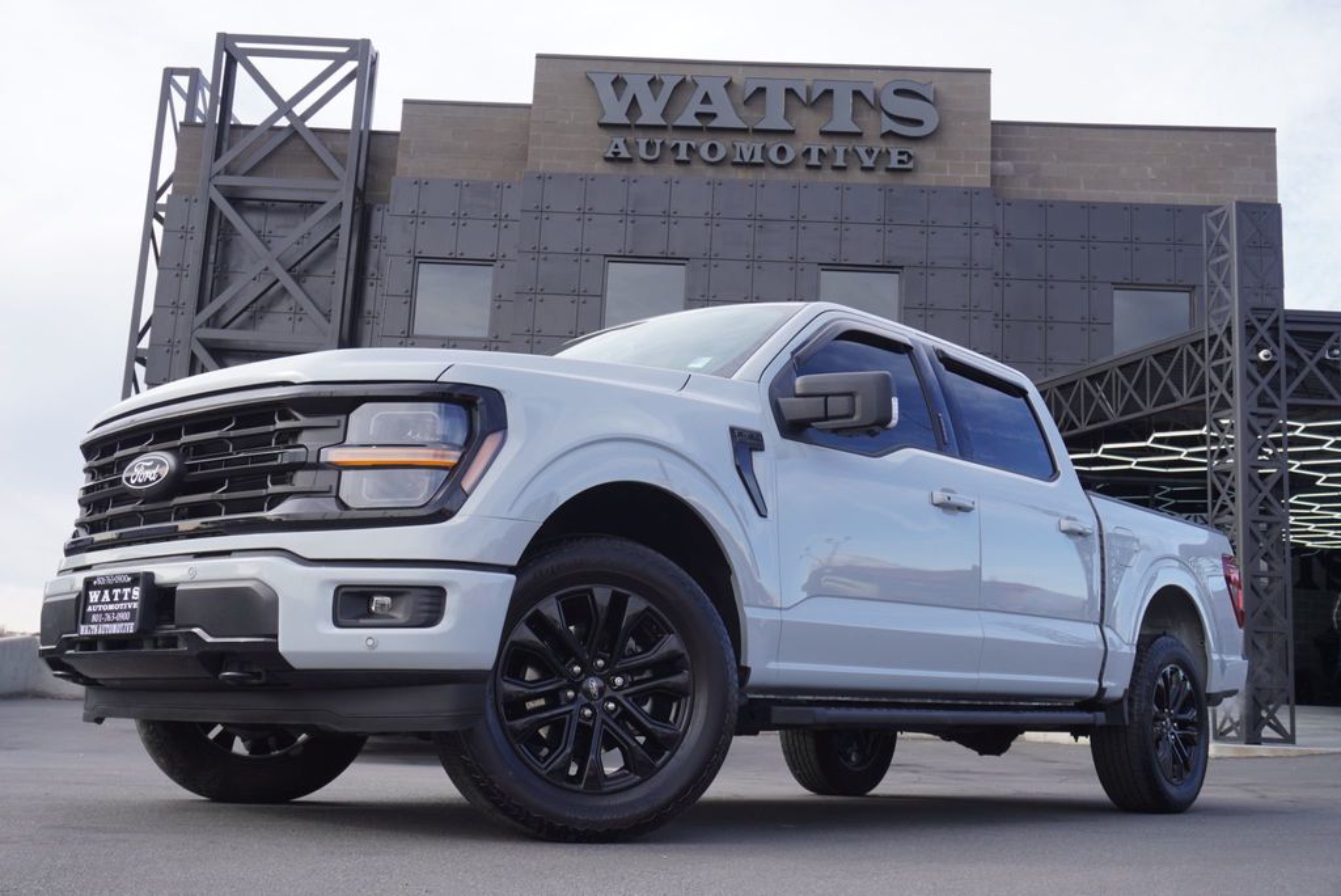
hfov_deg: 51.3
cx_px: 670
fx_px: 1398
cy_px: 448
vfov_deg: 35.5
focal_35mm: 38
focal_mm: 25
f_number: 6.3
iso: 100
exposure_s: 1/125
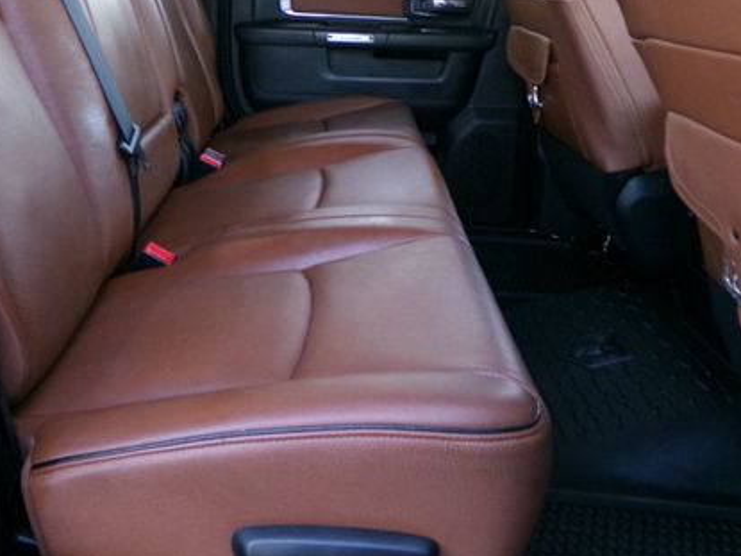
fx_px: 792
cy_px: 136
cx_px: 245
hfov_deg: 49.3
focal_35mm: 37
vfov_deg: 37.6
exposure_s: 1/17
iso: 526
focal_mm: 4.3
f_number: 3.7
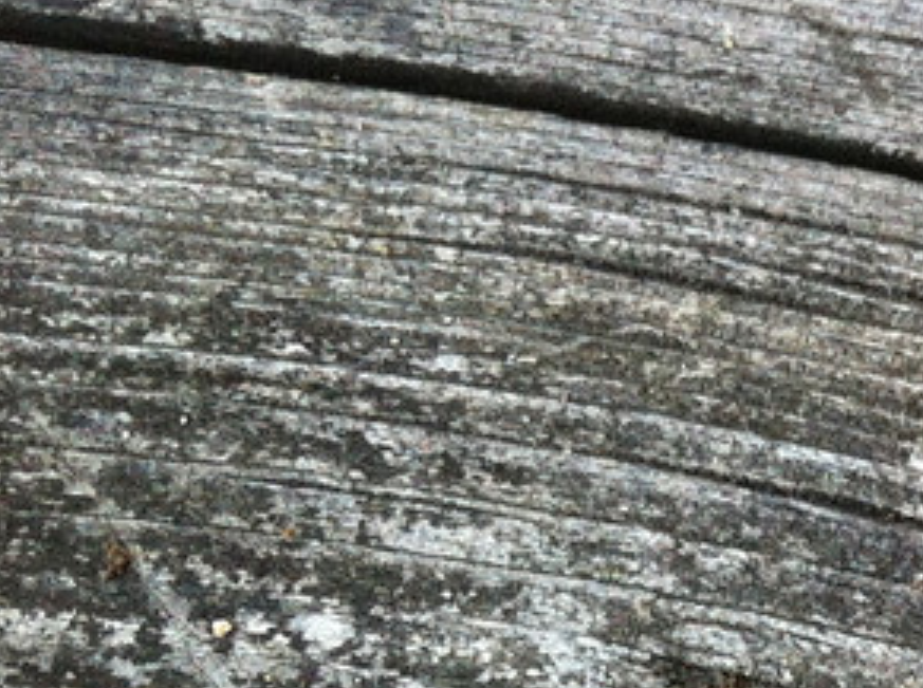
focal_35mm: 129
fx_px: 3433
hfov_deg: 13.9
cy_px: 961
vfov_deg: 11.1
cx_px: 1568
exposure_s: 1/120
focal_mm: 3.85
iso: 125
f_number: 2.8
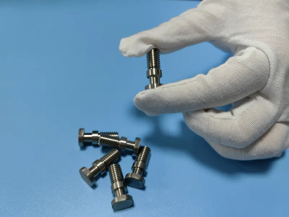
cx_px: 144
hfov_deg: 65.3
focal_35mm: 27
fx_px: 225
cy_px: 108
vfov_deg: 51.4
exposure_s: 1/60
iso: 160
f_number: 1.8
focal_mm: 5.54
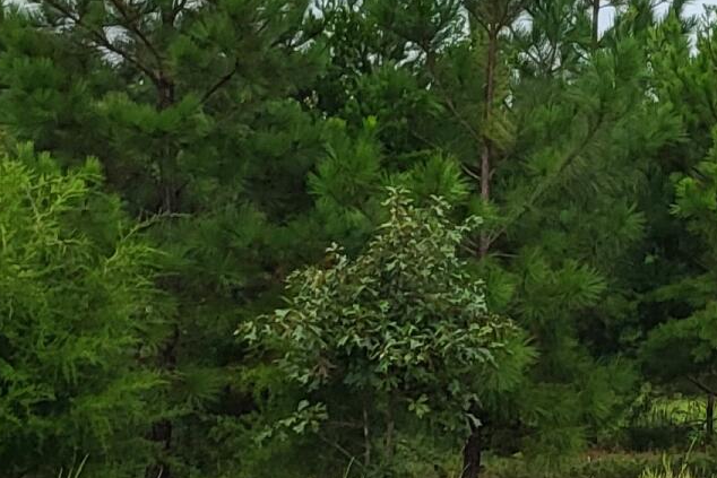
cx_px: 1588
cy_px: 54
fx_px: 2550
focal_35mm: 128
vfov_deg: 10.7
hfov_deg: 13.1
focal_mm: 5.4
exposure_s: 1/1304
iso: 40
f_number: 1.8
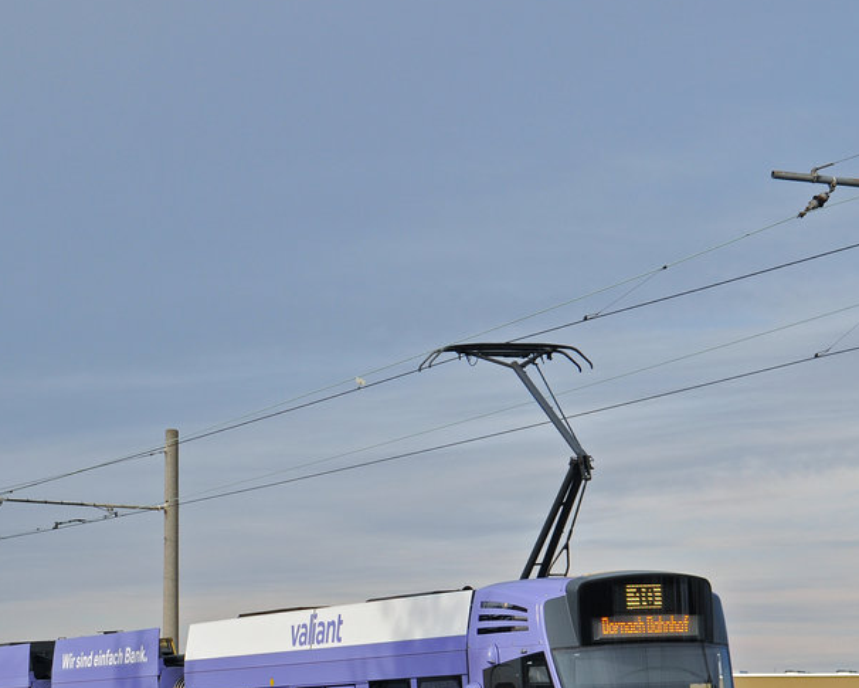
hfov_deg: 16.2
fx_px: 2975
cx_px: 71
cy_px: 499
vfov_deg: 13.1
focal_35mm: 117
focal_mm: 42
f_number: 5.6
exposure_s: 1/800
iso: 250
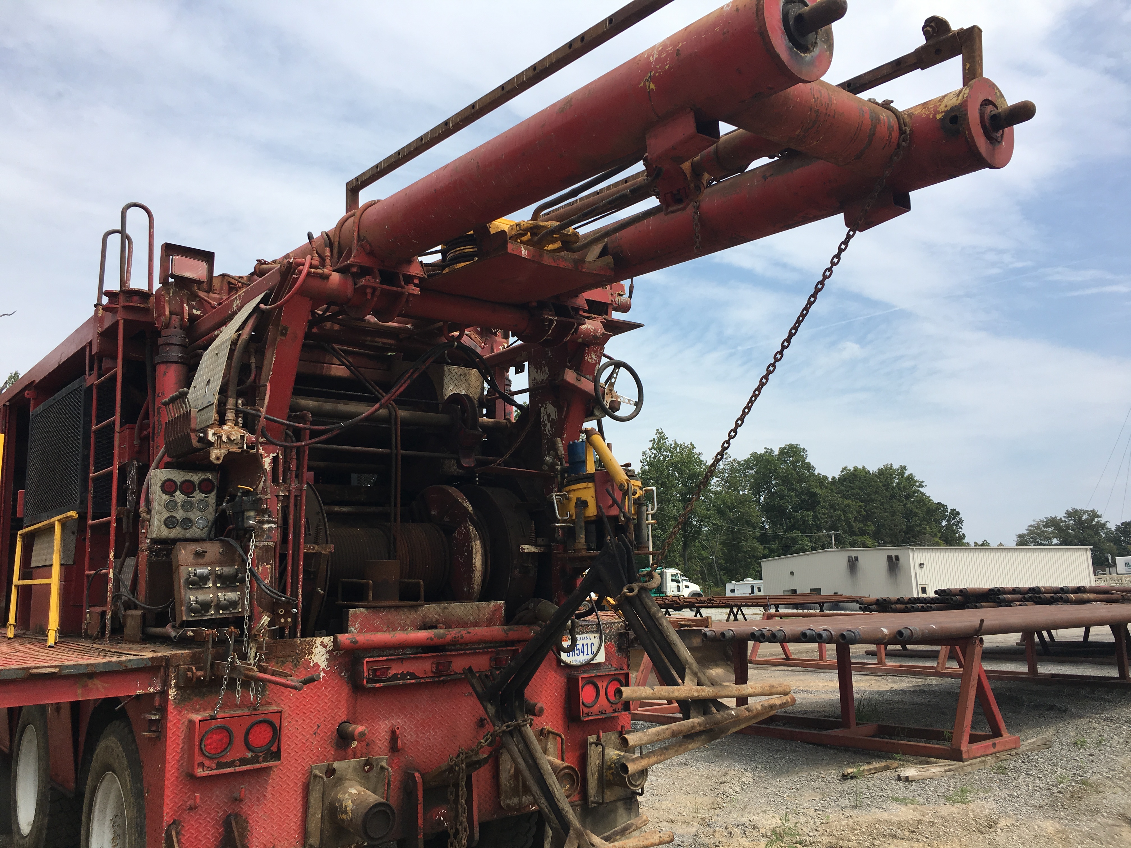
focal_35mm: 29
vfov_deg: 48.2
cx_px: 566
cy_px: 424
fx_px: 948
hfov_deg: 61.7
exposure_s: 1/1972
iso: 25
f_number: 2.2
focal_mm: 4.15
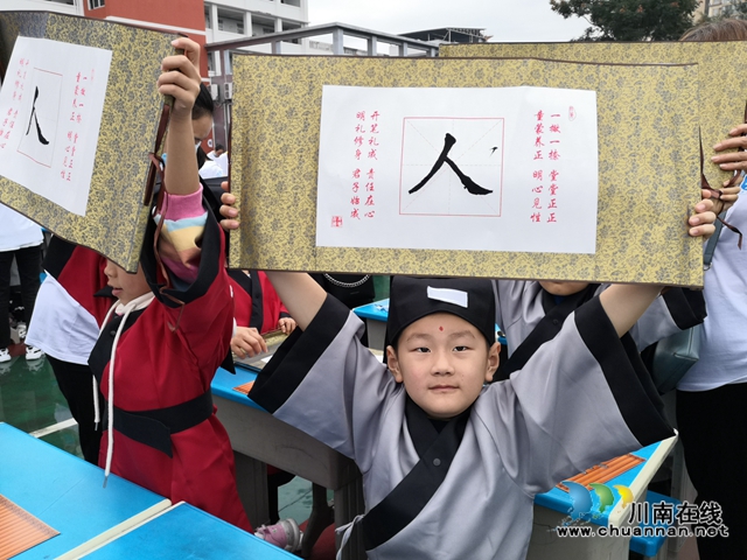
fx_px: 626
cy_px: 280
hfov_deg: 61.7
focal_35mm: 29
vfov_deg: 48.2
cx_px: 374
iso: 50
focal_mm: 4.75
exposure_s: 1/253
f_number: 1.8
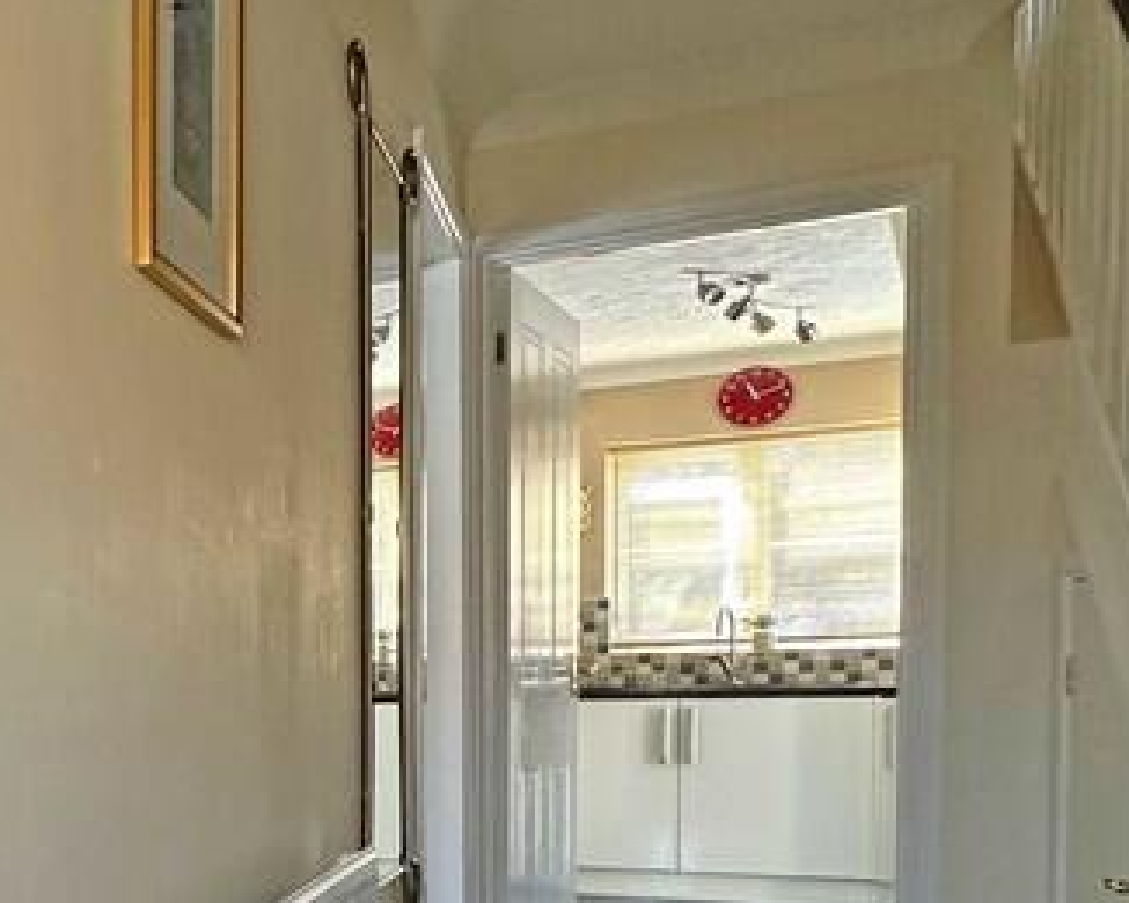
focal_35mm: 43
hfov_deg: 32.1
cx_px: -351
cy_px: 875
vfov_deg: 32.5
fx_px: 1437
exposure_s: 1/99
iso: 125
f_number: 2.2
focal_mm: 2.22
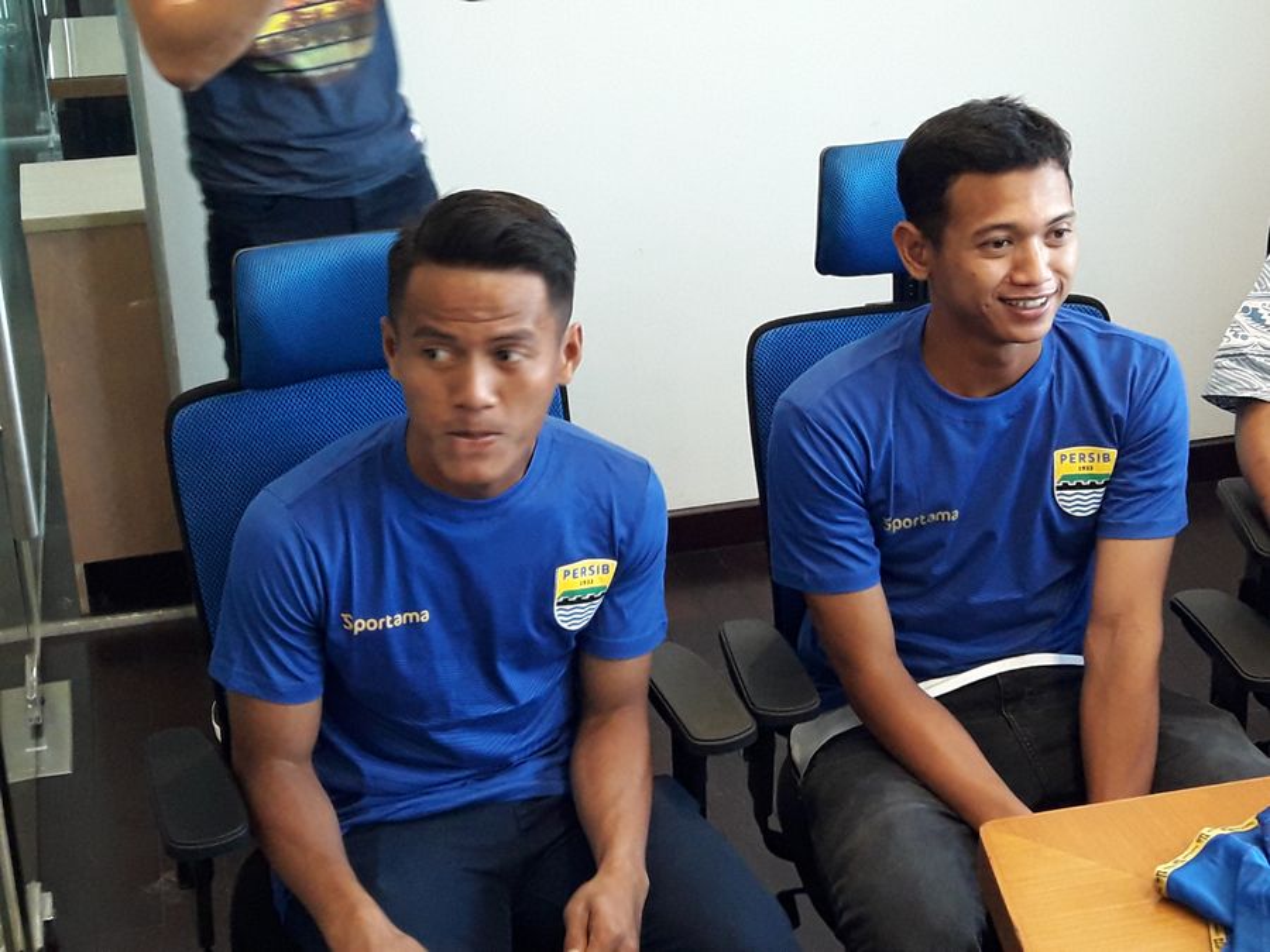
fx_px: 1027
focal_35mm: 28
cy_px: 476
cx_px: 635
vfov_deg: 49.7
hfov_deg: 63.4
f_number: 1.9
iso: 160
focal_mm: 3.7
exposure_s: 1/25
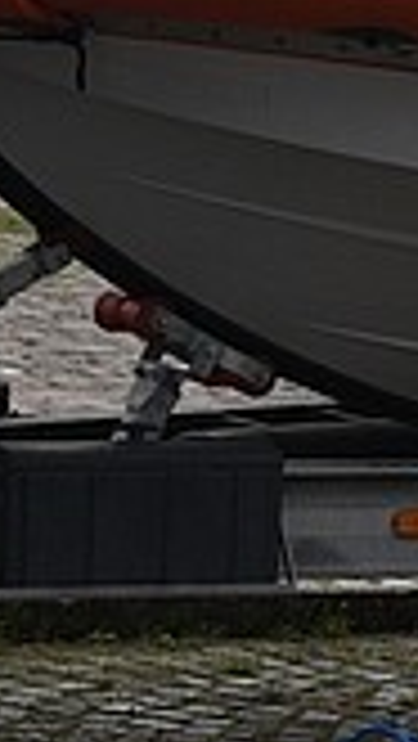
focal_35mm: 297
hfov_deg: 3.9
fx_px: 5843
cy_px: -220
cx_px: 1470
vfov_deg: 7.2
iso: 200
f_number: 10
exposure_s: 1/400
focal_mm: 52
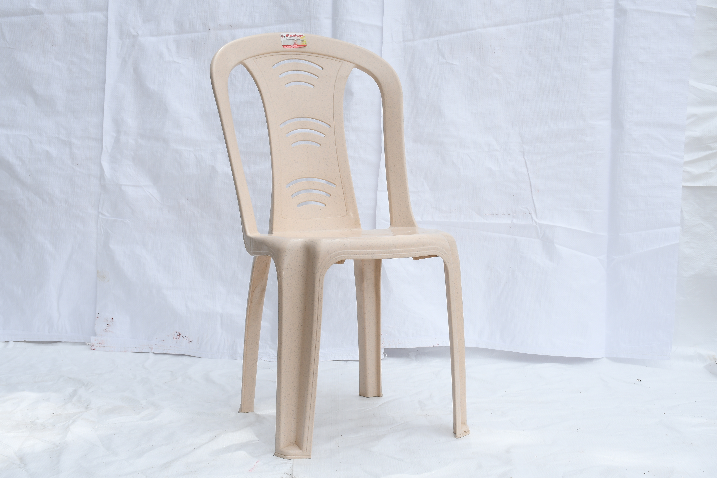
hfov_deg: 38.2
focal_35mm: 52
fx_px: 1036
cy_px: 239
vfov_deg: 26.0
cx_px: 358
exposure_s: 1/125
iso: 100
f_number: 11
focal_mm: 35
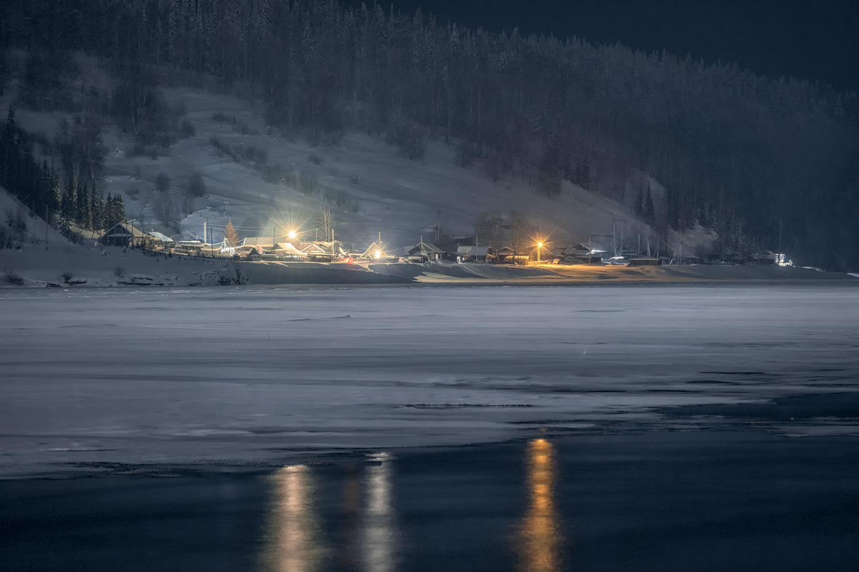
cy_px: 286
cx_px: 430
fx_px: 4843
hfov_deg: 10.1
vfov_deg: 6.8
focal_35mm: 203
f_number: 8
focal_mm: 135
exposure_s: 30
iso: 800
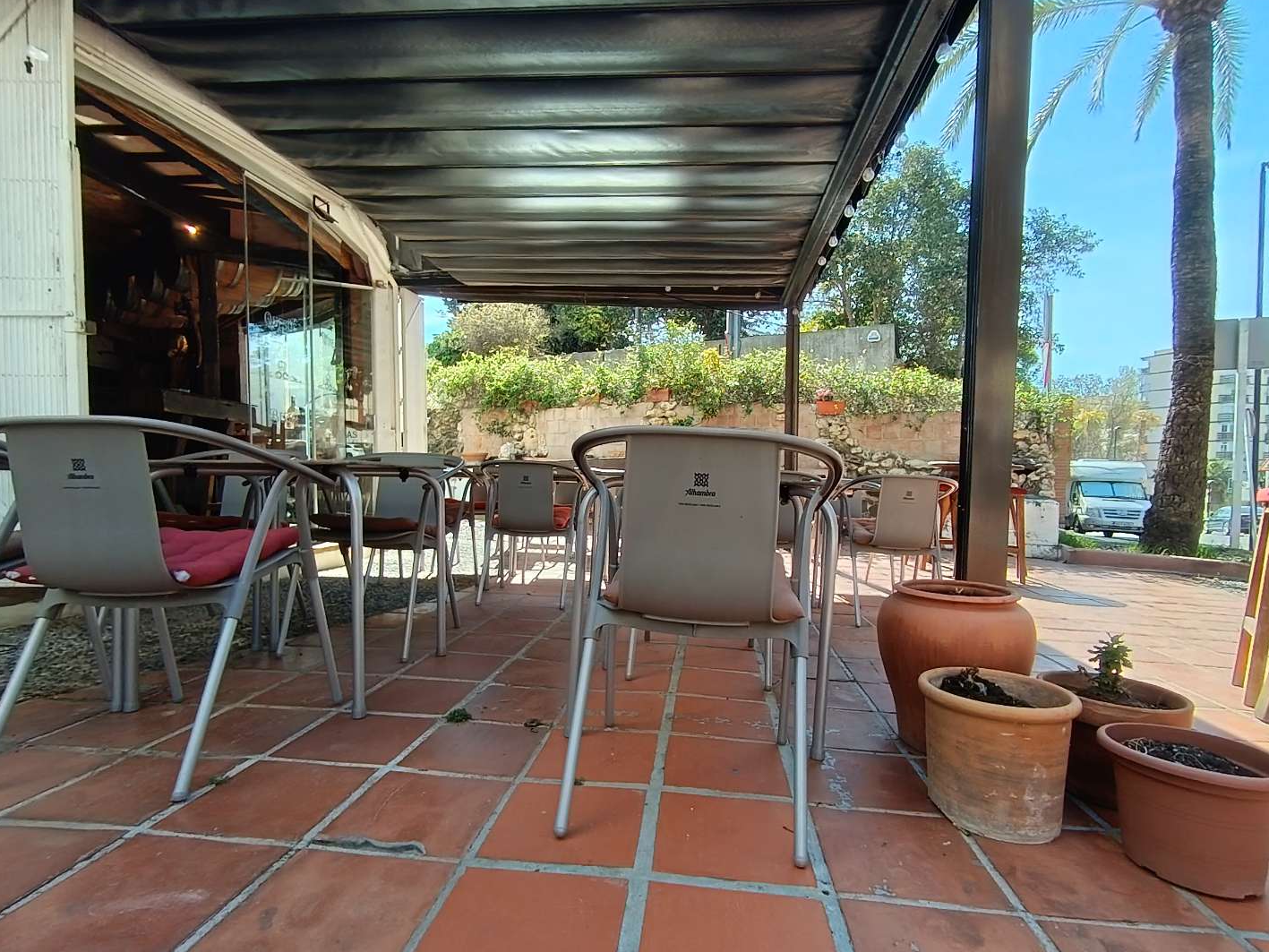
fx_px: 660
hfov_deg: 87.7
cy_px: 496
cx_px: 652
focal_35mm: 18
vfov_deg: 71.6
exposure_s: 1/147
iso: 100
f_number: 2.2
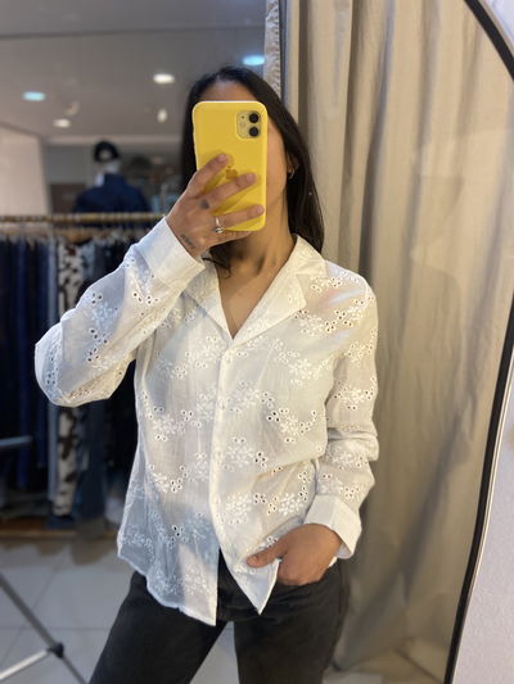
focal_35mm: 26
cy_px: 342
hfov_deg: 53.1
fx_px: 515
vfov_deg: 67.3
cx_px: 257
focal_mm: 4.25
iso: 64
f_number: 1.8
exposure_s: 1/50
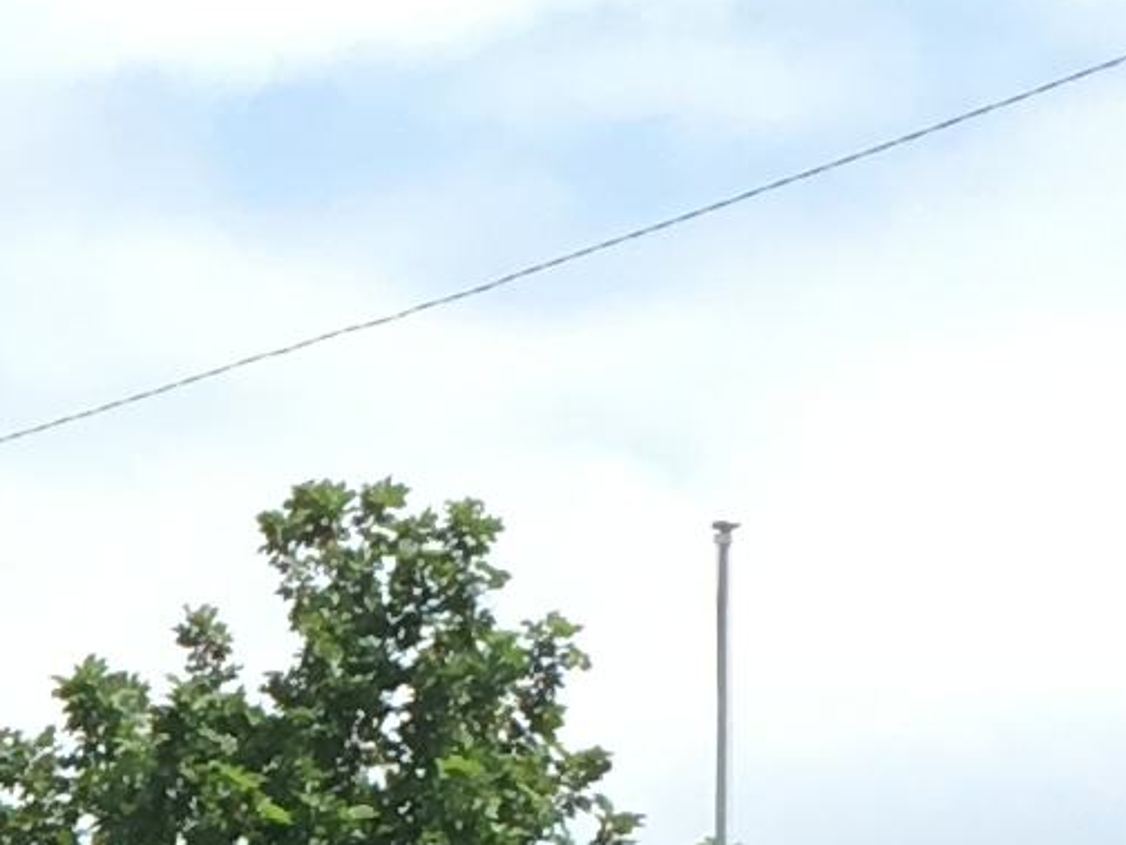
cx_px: -1486
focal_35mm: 232
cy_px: 2063
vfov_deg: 6.1
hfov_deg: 8.0
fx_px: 7547
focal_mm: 4.15
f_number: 2.2
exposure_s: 1/927
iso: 25
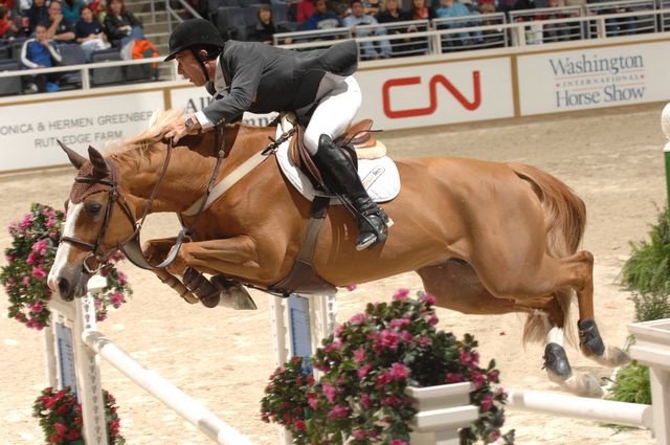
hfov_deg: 14.0
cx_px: 335
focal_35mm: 147
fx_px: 2732
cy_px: 222
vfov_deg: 9.3
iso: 320
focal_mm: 98
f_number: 5
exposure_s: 1/250
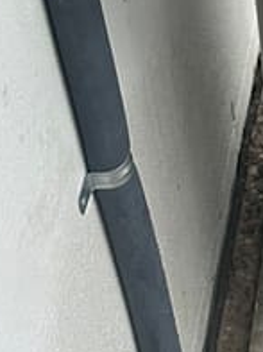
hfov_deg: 11.2
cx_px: 431
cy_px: -381
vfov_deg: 13.3
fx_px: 1270
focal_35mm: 125
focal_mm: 6.86
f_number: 1.78
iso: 80
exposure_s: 1/999
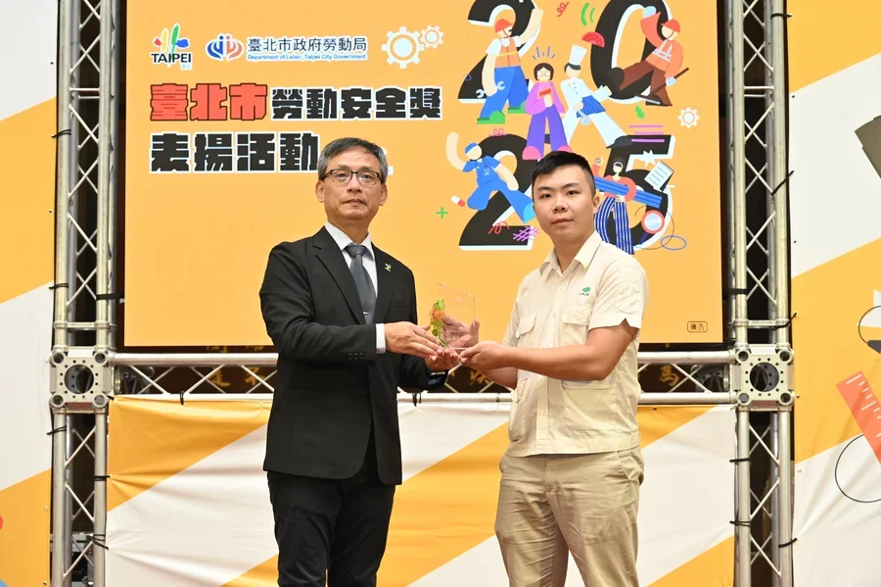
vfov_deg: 20.6
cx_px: 440
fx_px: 1614
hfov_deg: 30.5
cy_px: 294
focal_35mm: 66
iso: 1600
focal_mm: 66
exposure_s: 1/200
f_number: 7.1
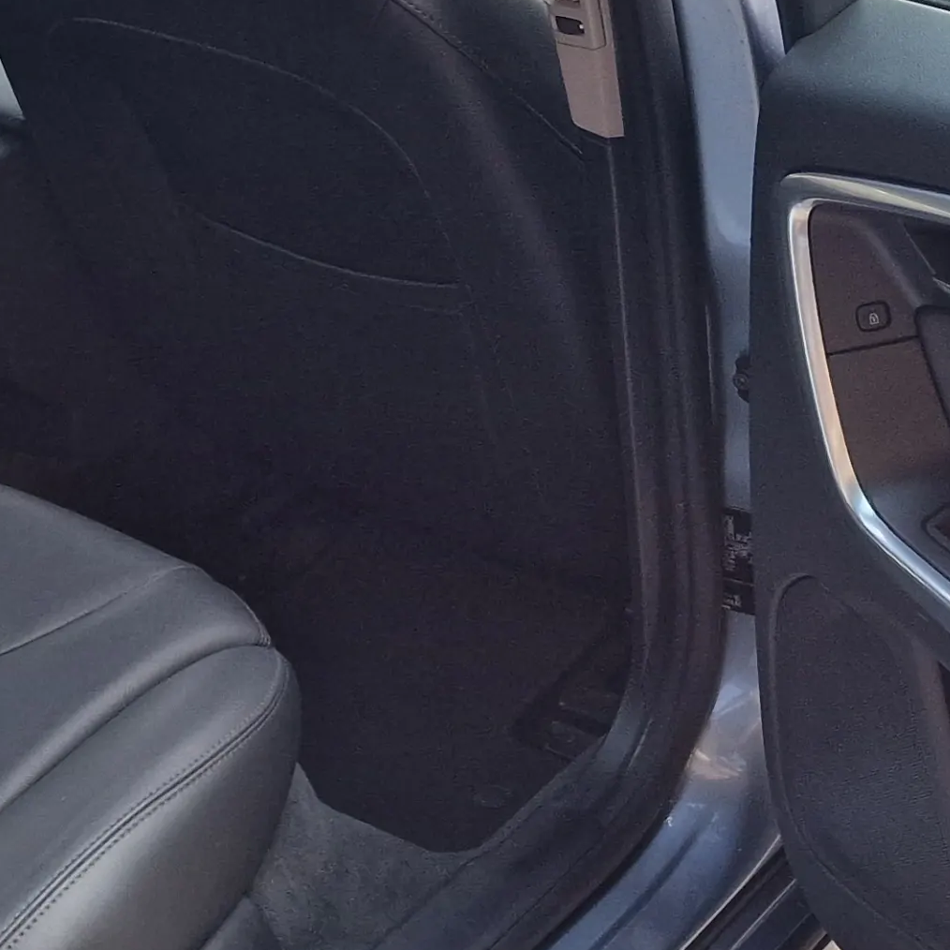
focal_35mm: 77
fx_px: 2391
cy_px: 417
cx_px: 716
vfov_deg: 22.5
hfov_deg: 22.3
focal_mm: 6.4
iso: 400
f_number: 1.8
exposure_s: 1/120
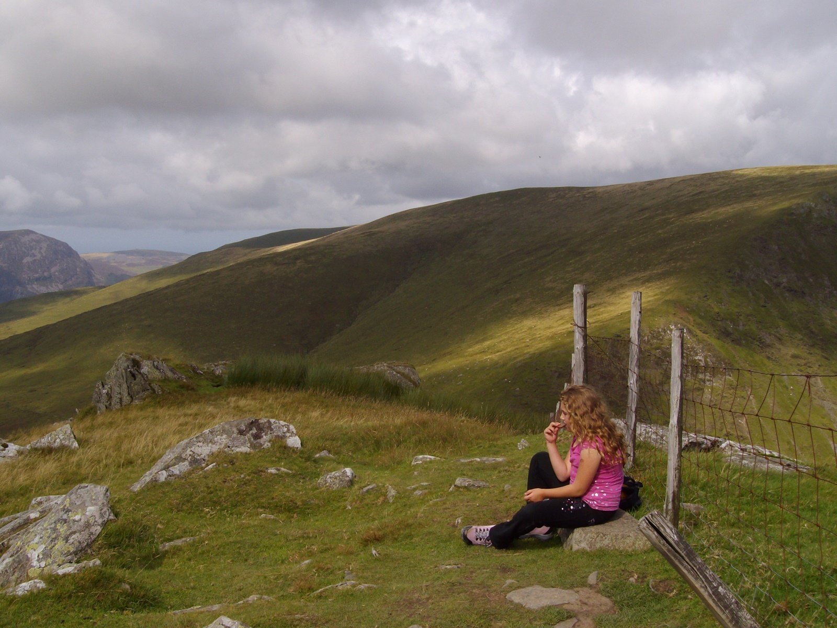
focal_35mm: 36
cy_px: 314
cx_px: 418
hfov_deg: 51.4
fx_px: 870
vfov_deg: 39.7
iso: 80
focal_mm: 6
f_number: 4.8
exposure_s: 1/800
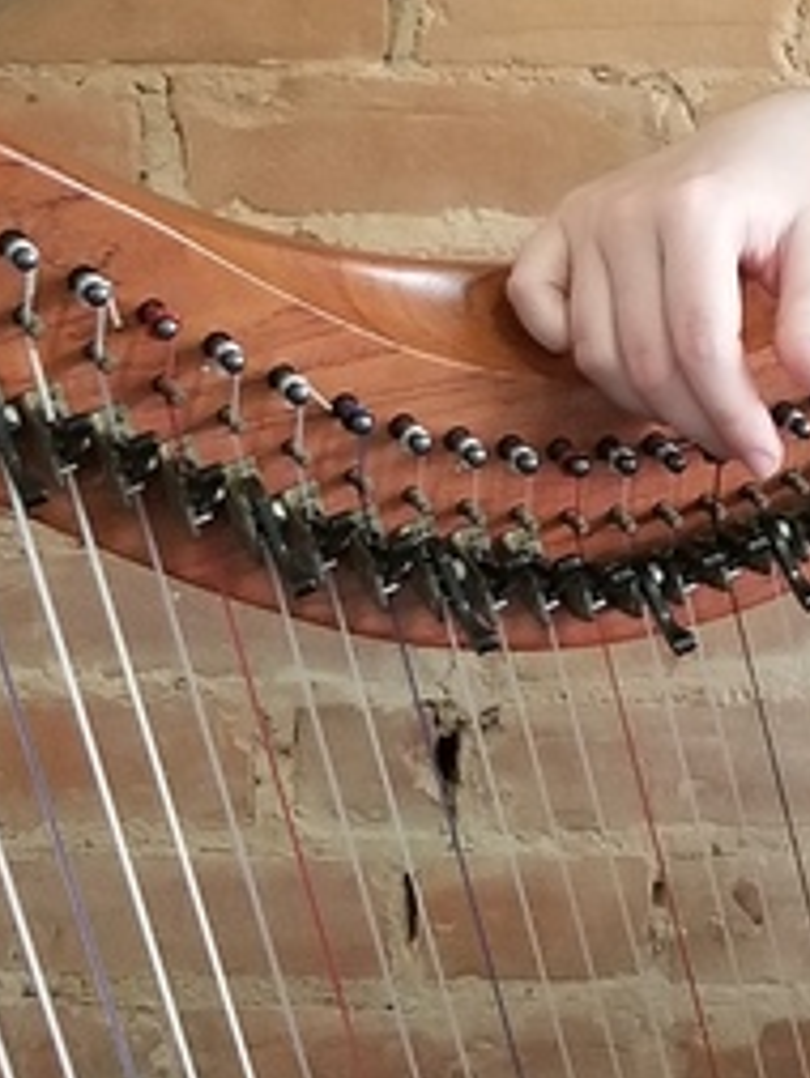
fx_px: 2463
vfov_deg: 23.4
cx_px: 1130
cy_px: -72
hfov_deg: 17.2
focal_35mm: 79
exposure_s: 1/20
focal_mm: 4.25
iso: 250
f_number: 1.7
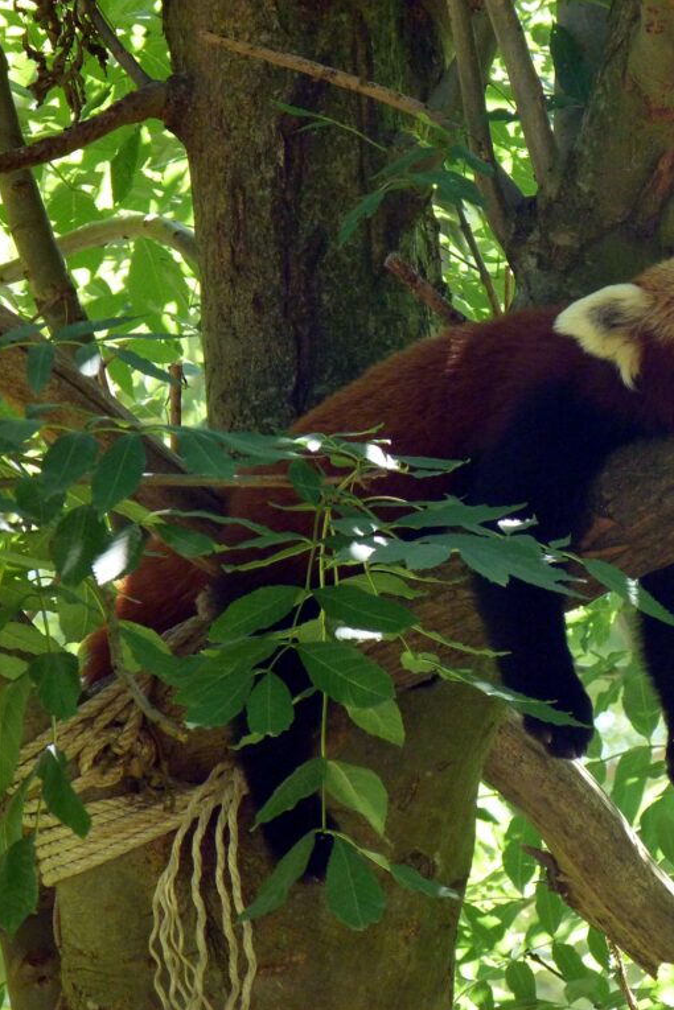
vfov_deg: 3.4
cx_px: 547
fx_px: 16849
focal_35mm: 600
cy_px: 506
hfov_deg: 2.3
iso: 320
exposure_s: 1/100
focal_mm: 77.6
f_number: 4.3
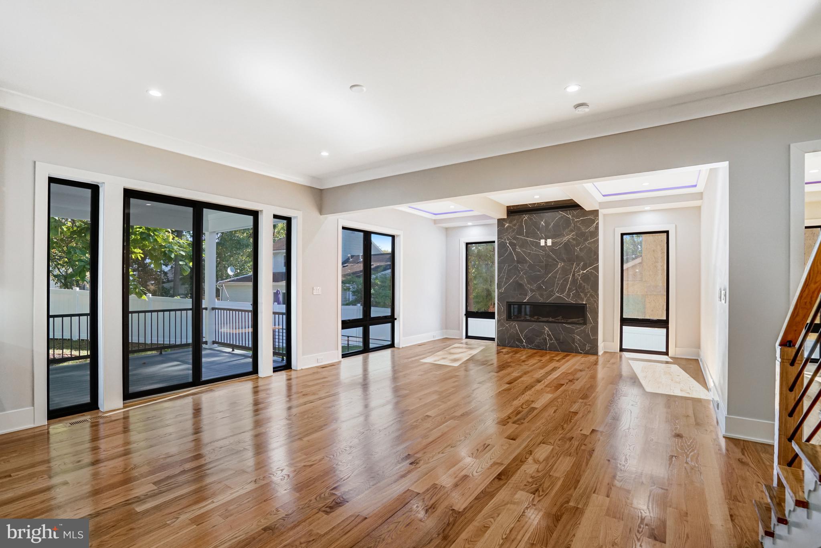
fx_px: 365
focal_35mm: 16
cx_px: 410
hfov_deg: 96.7
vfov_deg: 73.8
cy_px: 274
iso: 1250
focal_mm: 16
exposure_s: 1/200
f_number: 8
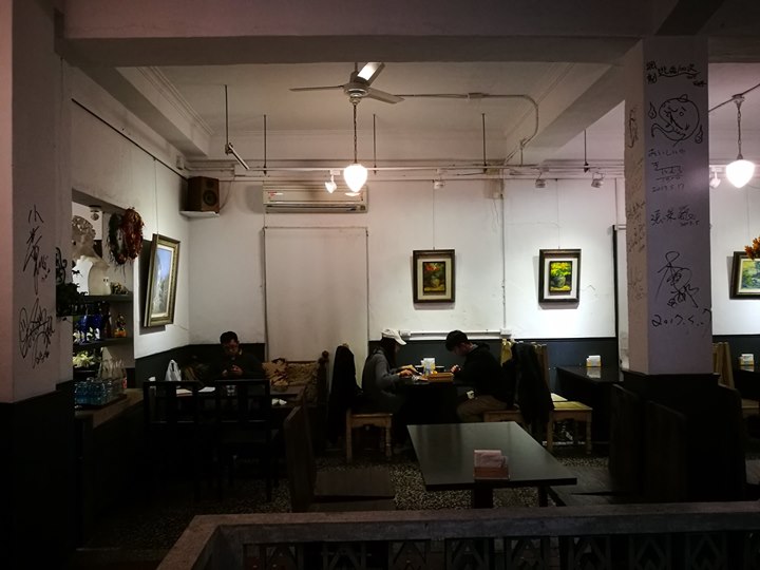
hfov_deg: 65.3
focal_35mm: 27
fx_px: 593
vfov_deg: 51.4
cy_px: 285
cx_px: 380
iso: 400
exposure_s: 1/30
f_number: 2.2
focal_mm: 4.5
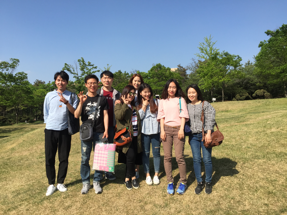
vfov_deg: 48.2
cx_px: 144
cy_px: 108
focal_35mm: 29
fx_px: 240
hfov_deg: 61.7
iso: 32
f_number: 2.2
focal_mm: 4.15
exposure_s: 1/1799
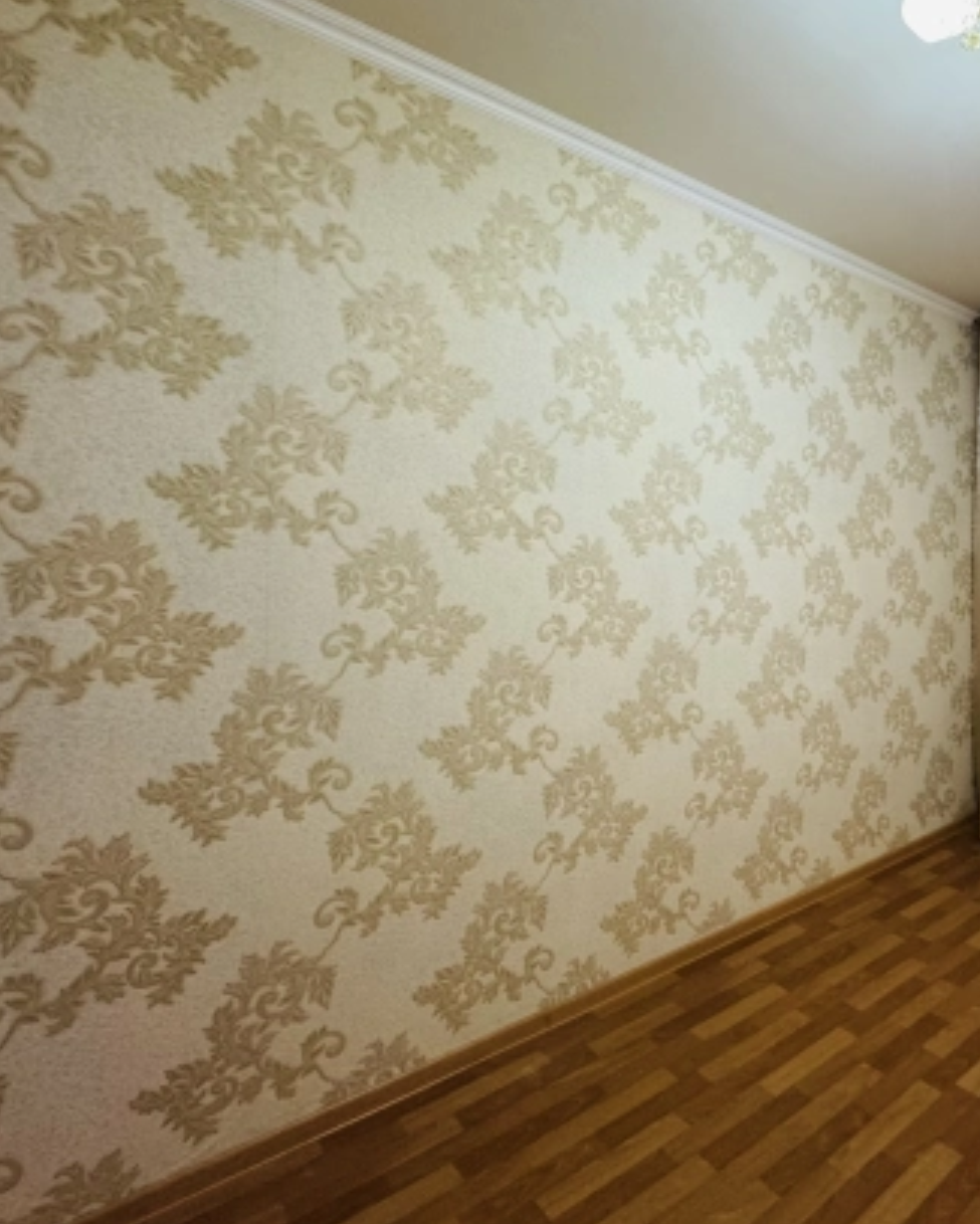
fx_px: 761
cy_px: 552
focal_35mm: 21
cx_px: 835
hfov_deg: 58.4
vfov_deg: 77.4
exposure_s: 1/50
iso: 640
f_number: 2.2
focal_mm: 2.22
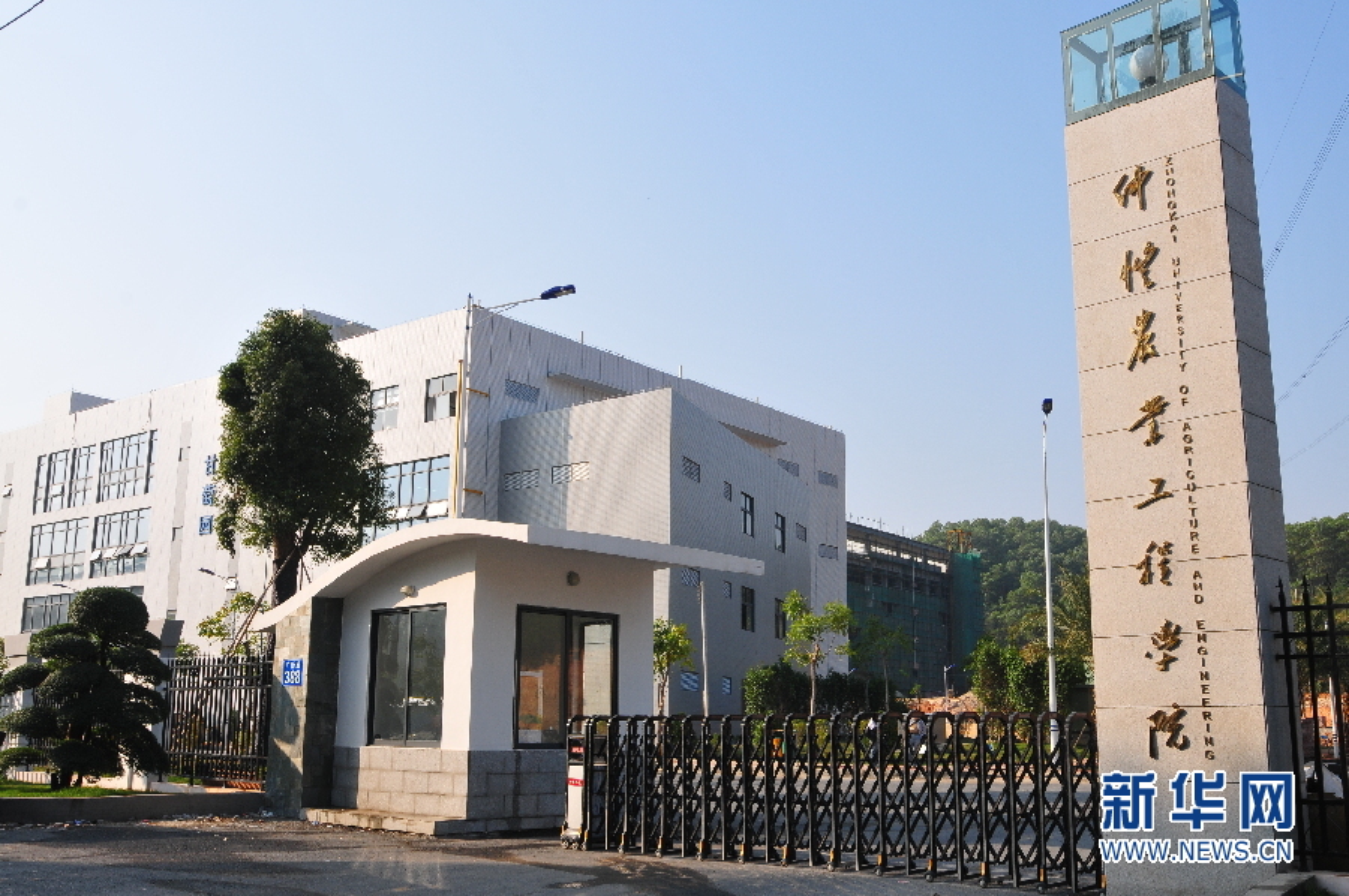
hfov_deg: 53.2
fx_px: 1348
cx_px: 674
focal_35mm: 36
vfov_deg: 36.8
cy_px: 448
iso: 200
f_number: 10
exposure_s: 1/160
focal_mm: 24
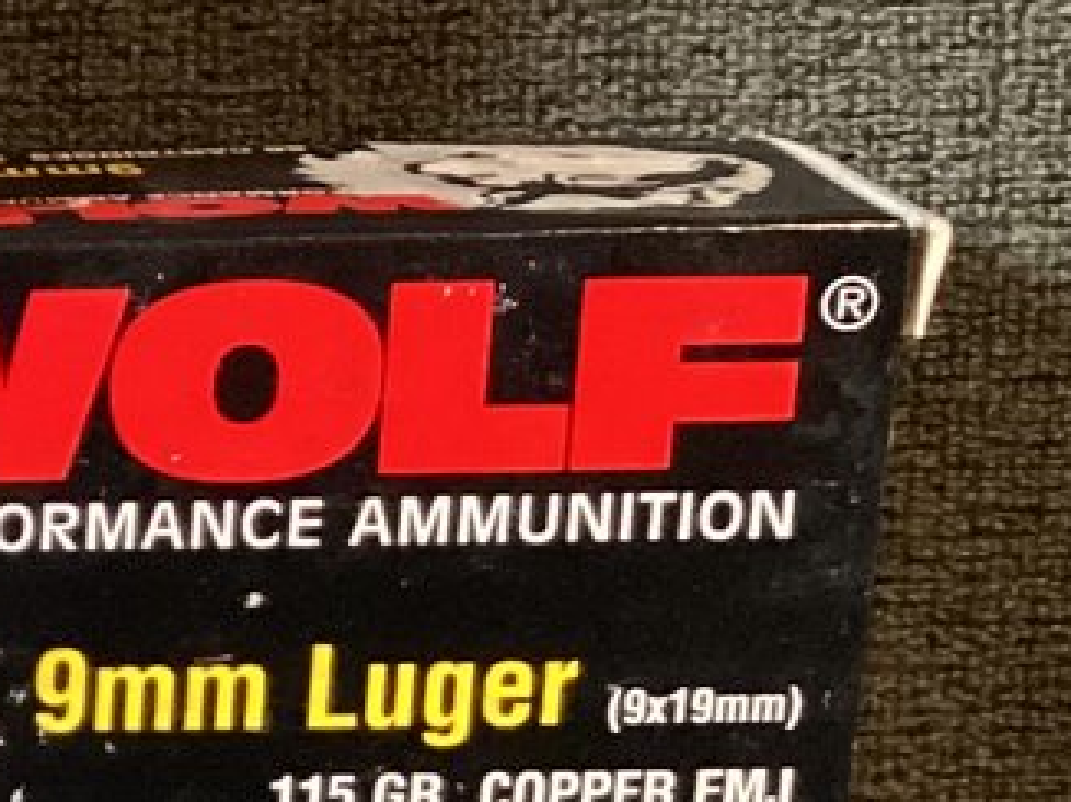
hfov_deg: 12.2
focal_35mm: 144
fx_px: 4452
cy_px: 965
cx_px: -1079
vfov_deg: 10.1
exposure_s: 1/60
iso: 320
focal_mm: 3.3
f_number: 2.4
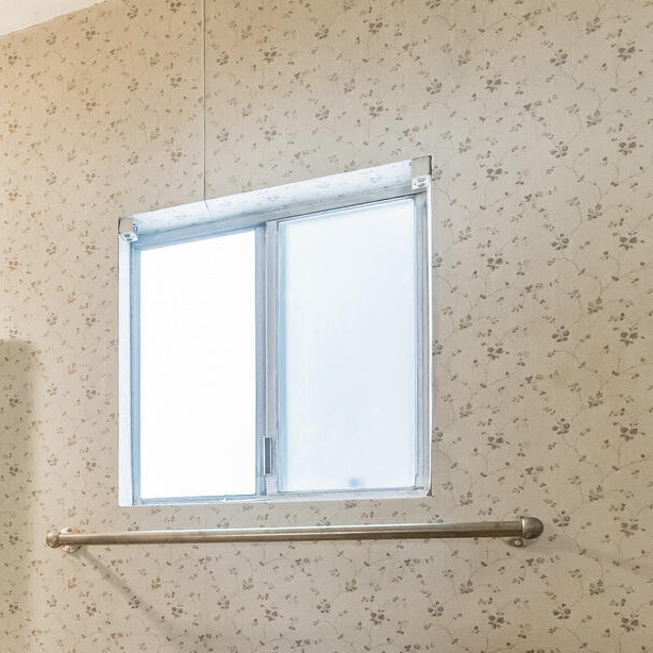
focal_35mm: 34
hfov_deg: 42.4
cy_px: 554
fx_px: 726
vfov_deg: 45.1
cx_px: 12
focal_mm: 12
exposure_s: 1/80
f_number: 7.1
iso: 1600
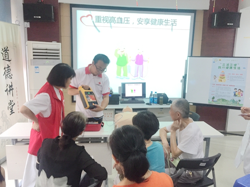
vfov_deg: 48.2
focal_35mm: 29
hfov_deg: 61.7
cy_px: 94
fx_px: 209
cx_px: 125
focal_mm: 4.15
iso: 80
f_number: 2.2
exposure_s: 1/33
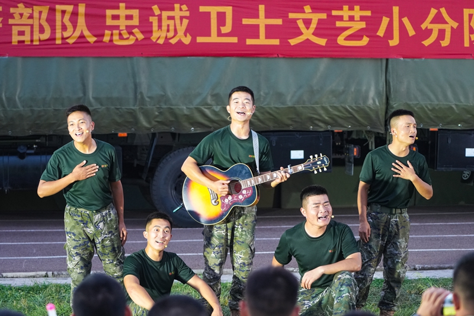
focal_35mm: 105
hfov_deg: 19.5
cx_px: 237
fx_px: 1382
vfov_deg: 13.0
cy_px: 158
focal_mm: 70
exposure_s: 1/100
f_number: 2.8
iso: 1000
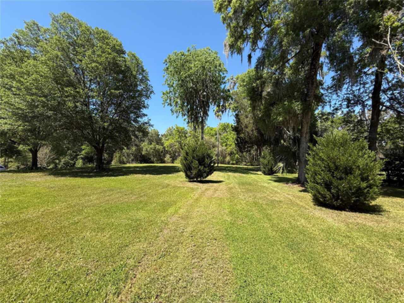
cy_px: 152
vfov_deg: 85.7
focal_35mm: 14
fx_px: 163
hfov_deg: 102.1
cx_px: 202
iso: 50
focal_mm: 2.22
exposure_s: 1/789
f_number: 2.2
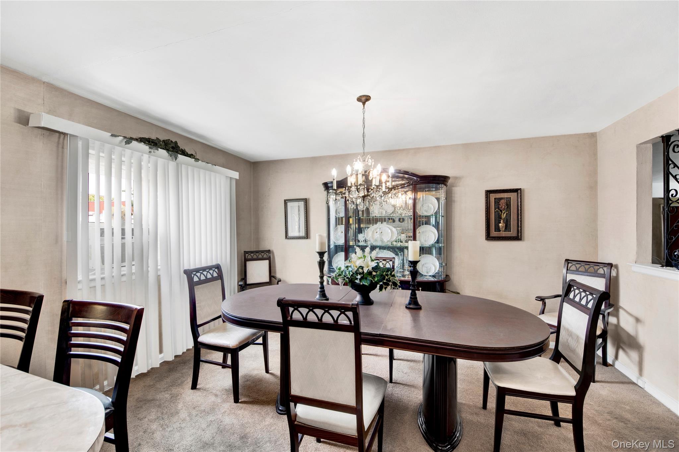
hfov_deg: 112.6
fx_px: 226
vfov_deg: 90.0
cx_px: 340
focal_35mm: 12
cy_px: 226
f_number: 8
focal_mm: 8
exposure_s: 1/5
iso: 100
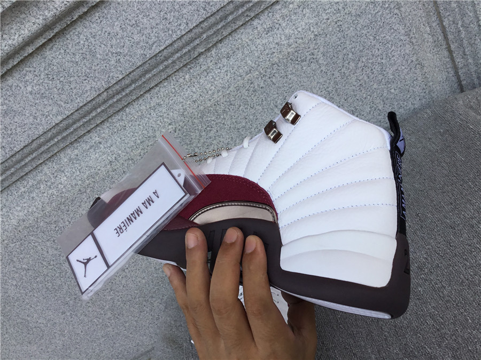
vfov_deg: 45.4
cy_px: 180
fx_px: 431
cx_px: 240
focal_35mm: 31
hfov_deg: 58.4
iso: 25
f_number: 2.4
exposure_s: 1/369
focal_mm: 3.3
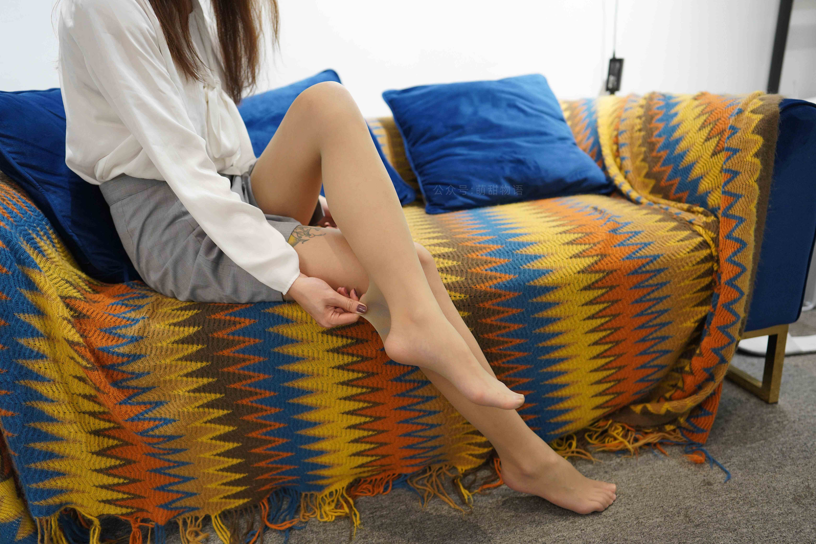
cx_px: 408
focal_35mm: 24
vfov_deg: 53.1
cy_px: 272
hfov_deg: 73.7
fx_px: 544
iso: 800
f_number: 1.8
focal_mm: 24
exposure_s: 1/320
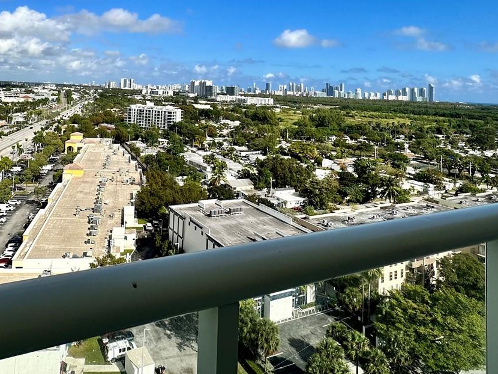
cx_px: 176
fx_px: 388
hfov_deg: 64.1
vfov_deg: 47.9
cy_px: 64
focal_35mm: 27
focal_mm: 2.22
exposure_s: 1/3731
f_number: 2.2
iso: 50
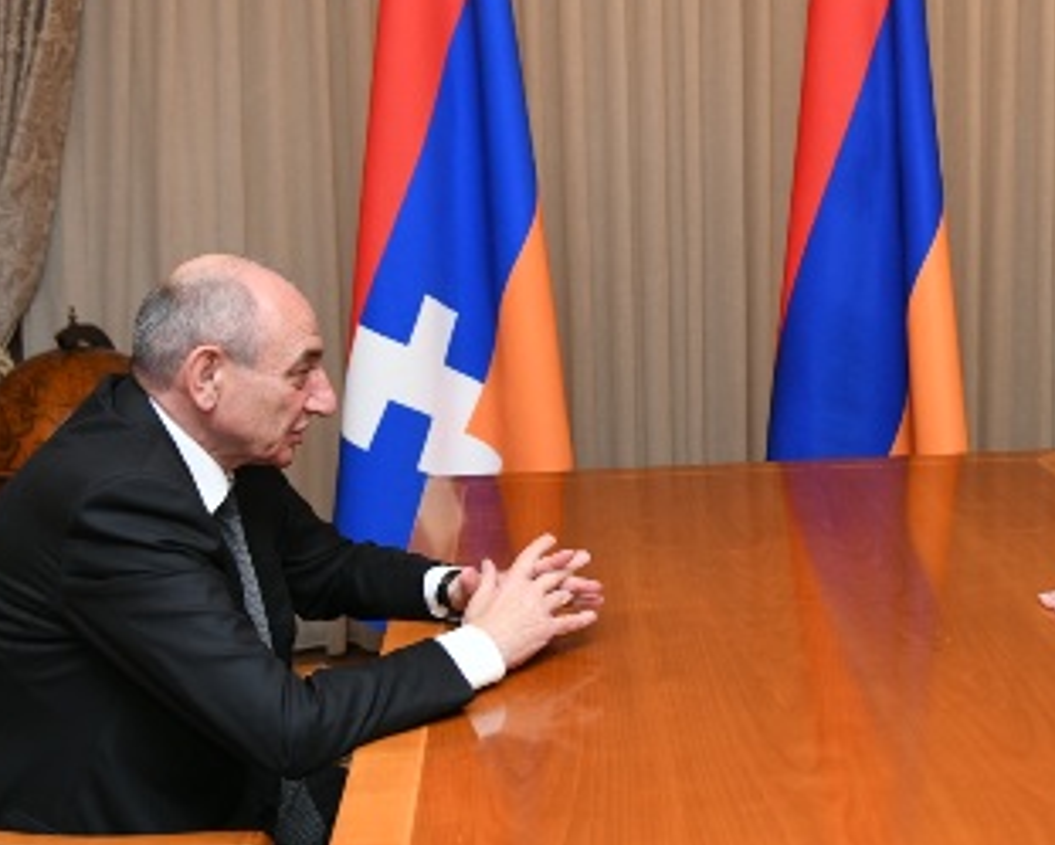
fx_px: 1749
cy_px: 338
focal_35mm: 56
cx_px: 773
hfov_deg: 33.0
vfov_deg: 27.1
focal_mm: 32
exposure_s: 1/250
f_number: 3.2
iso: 1600
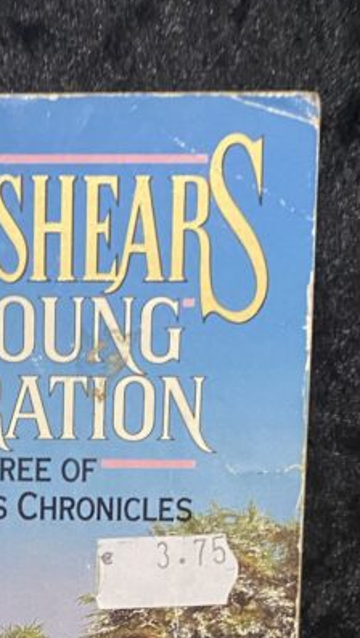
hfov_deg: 16.3
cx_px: 13
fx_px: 1236
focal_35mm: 73
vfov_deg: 27.0
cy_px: 670
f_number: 1.8
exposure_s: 1/36
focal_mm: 4.25
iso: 640
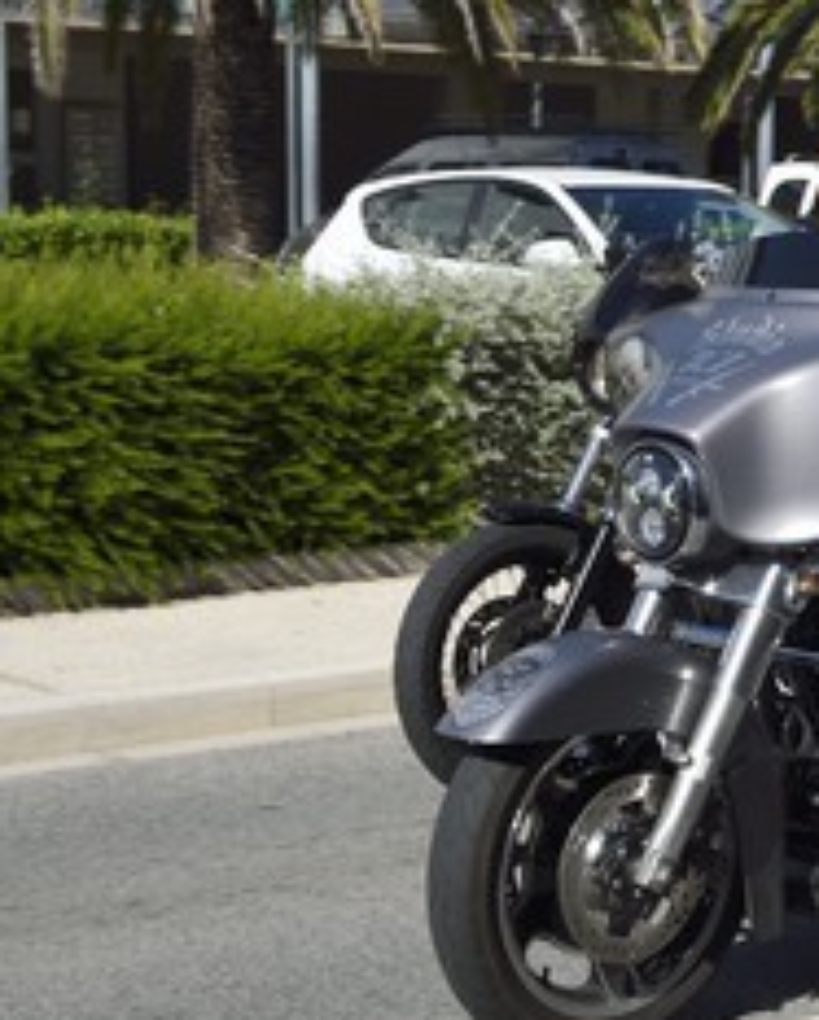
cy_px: 508
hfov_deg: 19.7
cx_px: 775
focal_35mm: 76
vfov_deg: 25.0
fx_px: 2298
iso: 200
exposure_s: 1/320
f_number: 13
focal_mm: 45
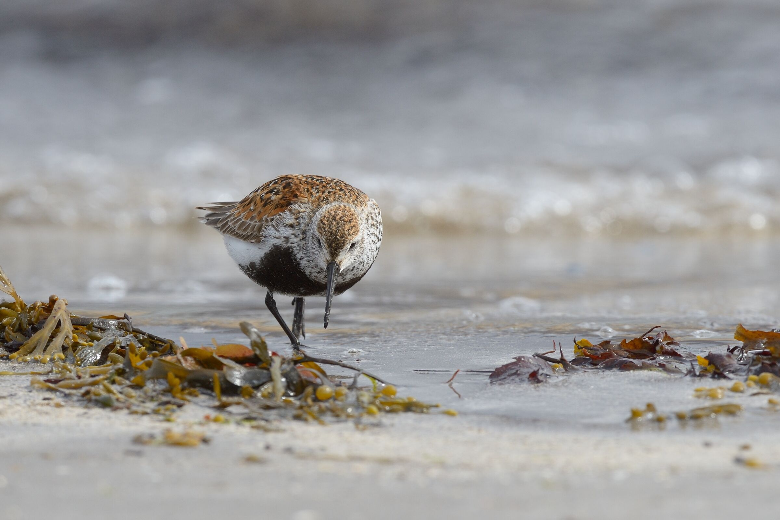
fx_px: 18415
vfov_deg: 1.6
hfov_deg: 2.4
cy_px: 260
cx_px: 390
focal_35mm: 850
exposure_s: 1/1250
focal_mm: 850
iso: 640
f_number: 8
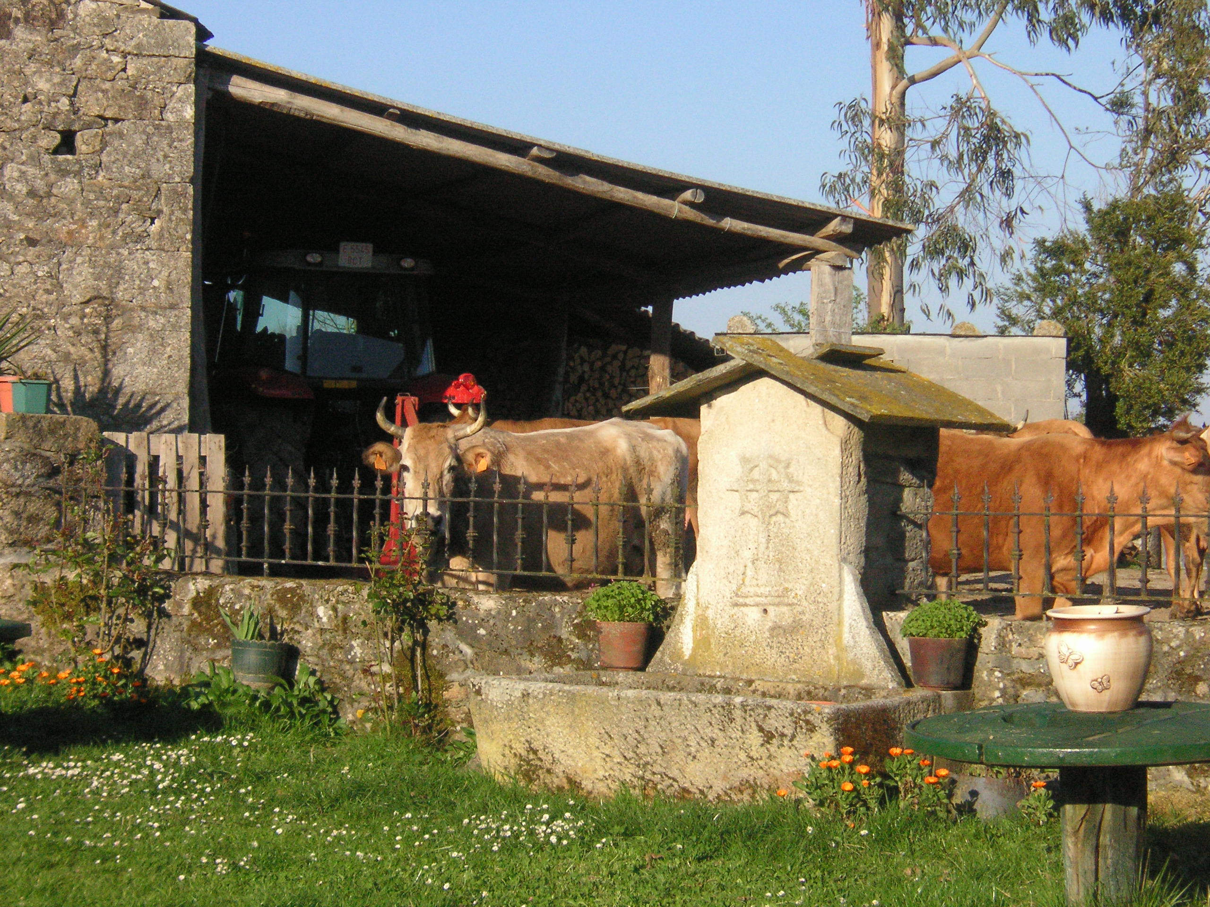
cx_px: 605
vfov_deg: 17.0
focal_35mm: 87
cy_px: 454
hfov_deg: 22.5
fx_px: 3041
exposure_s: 1/1000
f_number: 4.7
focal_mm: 14.4
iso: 160
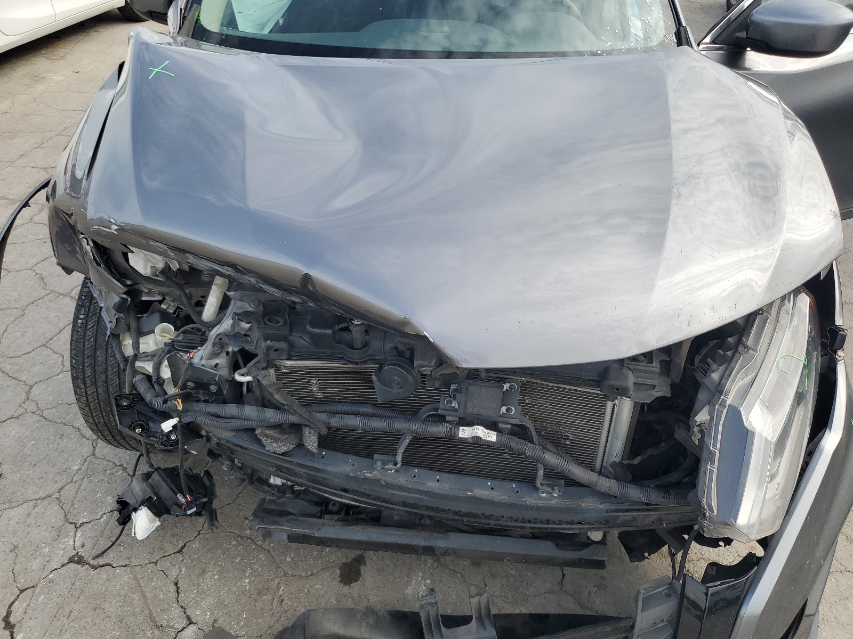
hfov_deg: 67.3
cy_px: 320
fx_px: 641
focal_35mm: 26
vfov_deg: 53.1
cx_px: 426
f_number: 1.5
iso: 50
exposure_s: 1/1111
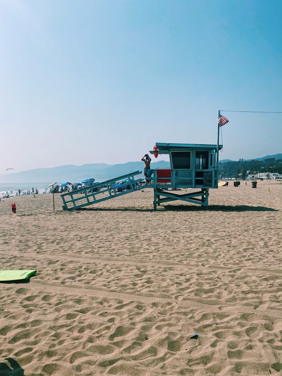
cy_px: 188
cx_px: 141
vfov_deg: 67.3
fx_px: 282
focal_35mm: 26
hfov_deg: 53.1
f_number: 1.8
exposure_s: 1/7692
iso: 32
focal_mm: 4.25
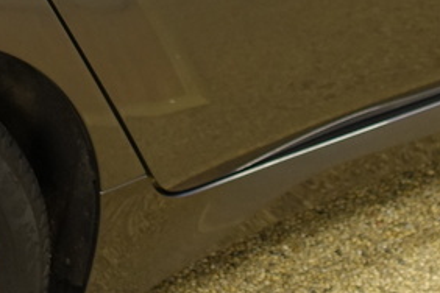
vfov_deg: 9.3
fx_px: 1687
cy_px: -284
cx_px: 22
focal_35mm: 138
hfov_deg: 14.7
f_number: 1.8
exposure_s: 1/30
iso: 160
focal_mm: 8.8
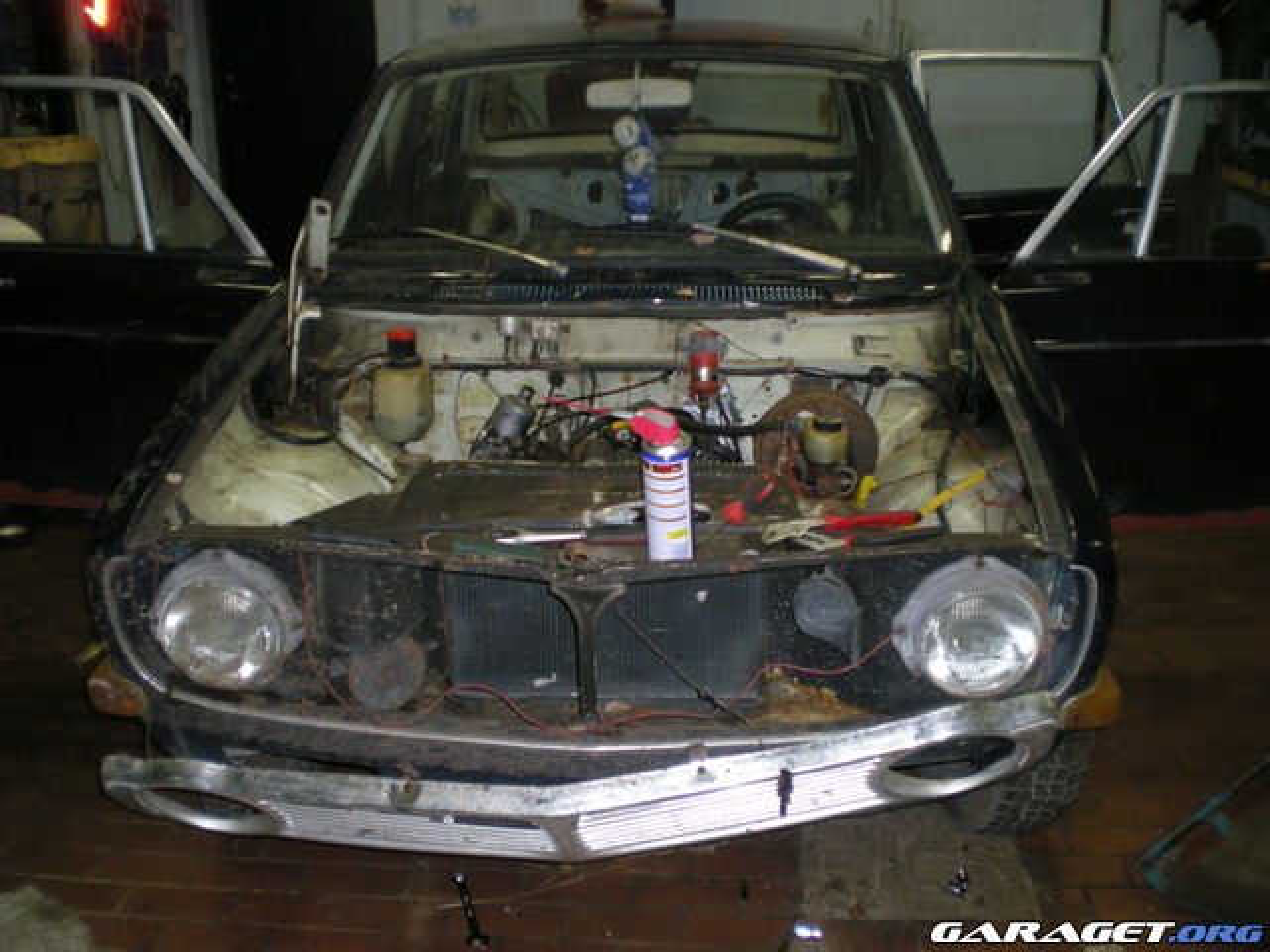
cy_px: 476
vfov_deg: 37.7
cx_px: 635
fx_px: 1394
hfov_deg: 49.0
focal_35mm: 38
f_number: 3.1
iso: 211
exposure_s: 1/60
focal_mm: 6.3
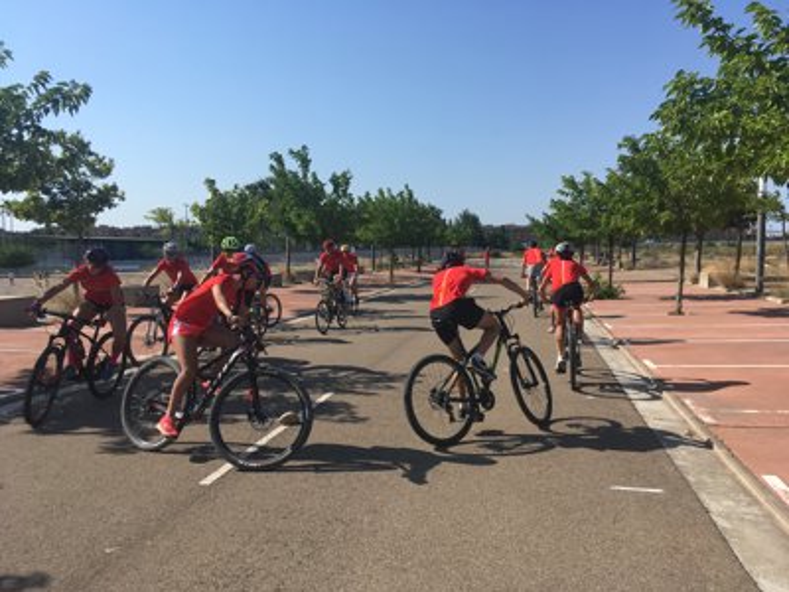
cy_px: 296
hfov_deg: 61.7
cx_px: 394
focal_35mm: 29
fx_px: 661
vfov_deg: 48.2
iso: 25
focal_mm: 4.15
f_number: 2.2
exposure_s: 1/1876
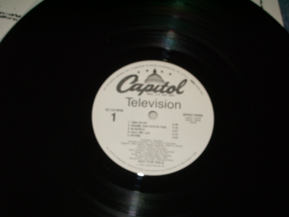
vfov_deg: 29.1
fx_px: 417
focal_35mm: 50
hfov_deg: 38.2
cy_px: 108
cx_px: 144
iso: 80
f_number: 5
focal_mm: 8.2
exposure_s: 1/50
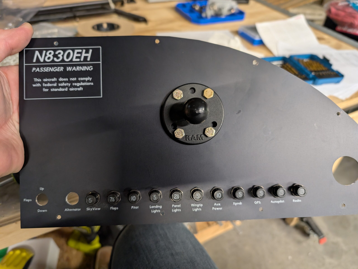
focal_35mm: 24
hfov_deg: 71.5
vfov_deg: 56.9
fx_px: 249
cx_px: 179
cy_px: 134
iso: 185
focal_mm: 6.9
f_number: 1.68
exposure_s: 1/40
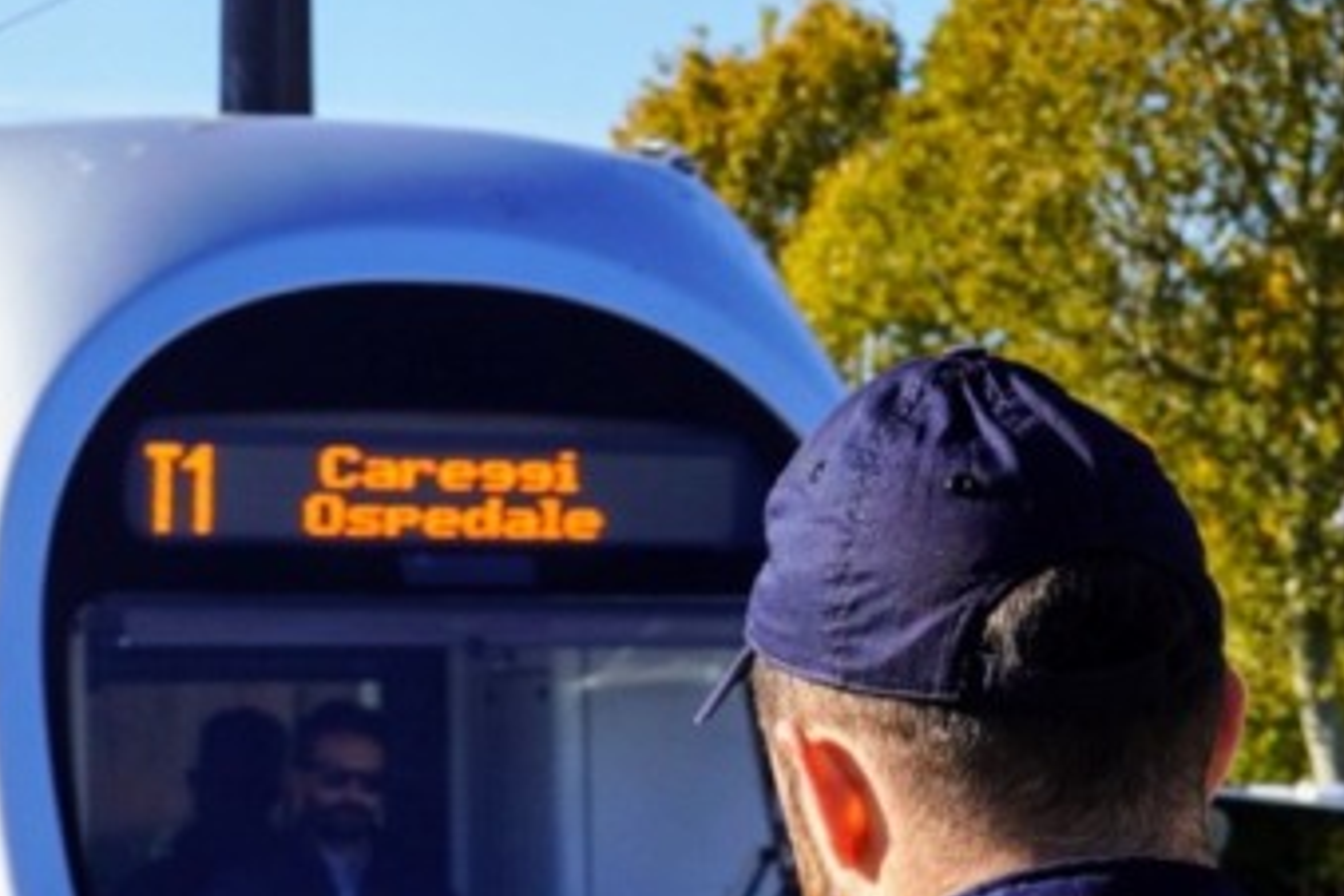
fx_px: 6346
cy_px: 438
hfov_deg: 12.1
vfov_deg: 8.1
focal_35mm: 170
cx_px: 595
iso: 100
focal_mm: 30
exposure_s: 1/80
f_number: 6.3
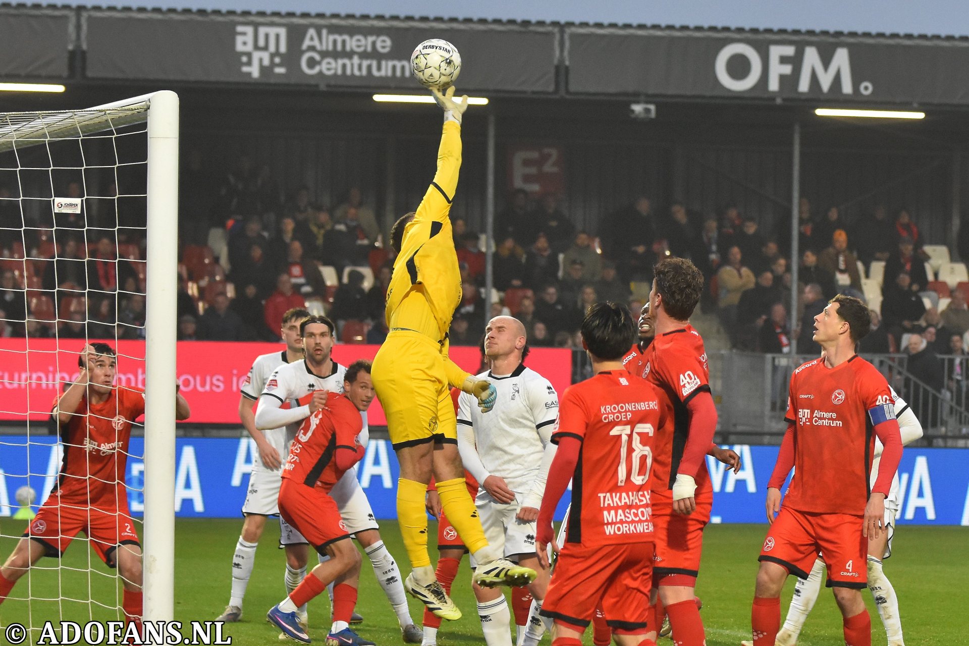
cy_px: 323
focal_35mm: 129
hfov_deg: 15.9
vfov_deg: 10.6
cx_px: 484
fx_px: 3472
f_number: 2.8
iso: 1600
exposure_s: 1/640
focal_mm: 86
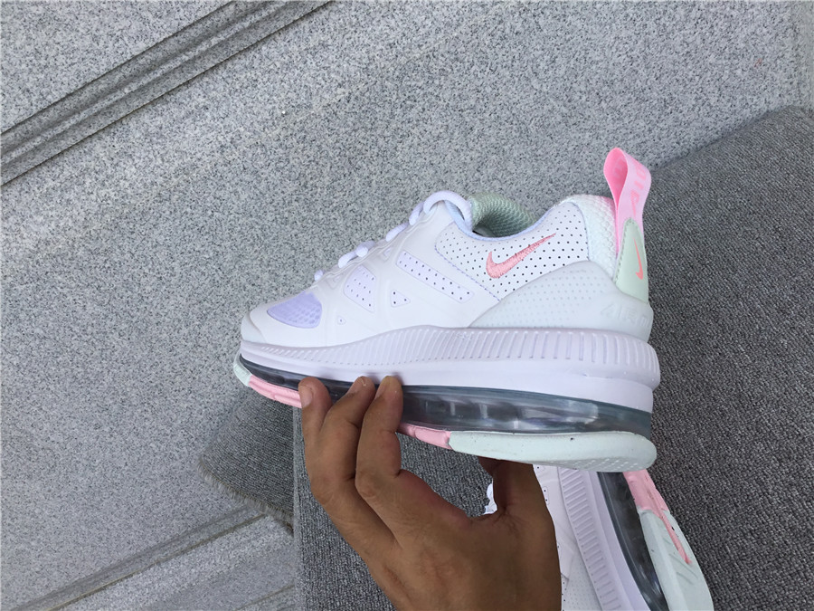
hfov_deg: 58.4
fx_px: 729
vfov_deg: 45.4
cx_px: 407
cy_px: 306
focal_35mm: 31
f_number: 2.4
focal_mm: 3.3
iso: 25
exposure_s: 1/488
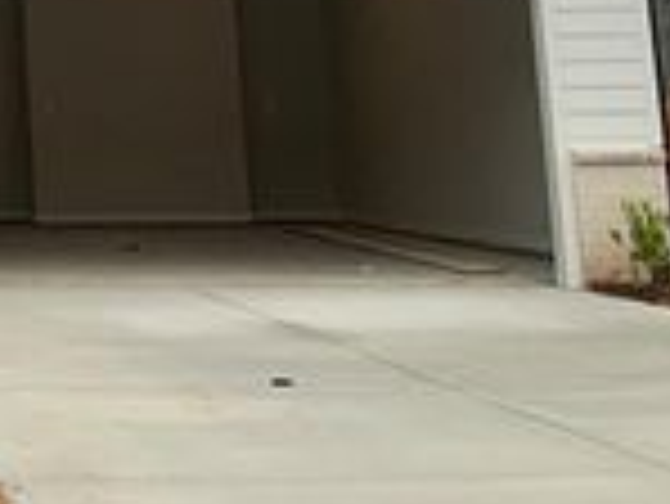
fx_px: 1879
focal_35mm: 97
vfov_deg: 14.1
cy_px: -304
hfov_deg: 17.9
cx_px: -355
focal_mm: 3
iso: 20
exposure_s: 1/122
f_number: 1.8
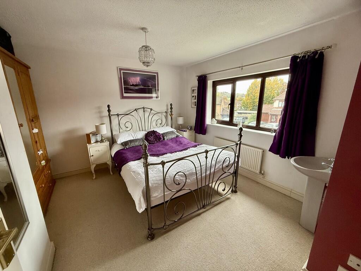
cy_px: 136
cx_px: 180
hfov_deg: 102.1
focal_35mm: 14
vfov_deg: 85.7
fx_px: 146
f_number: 2.2
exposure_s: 1/99
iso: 200
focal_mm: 2.22
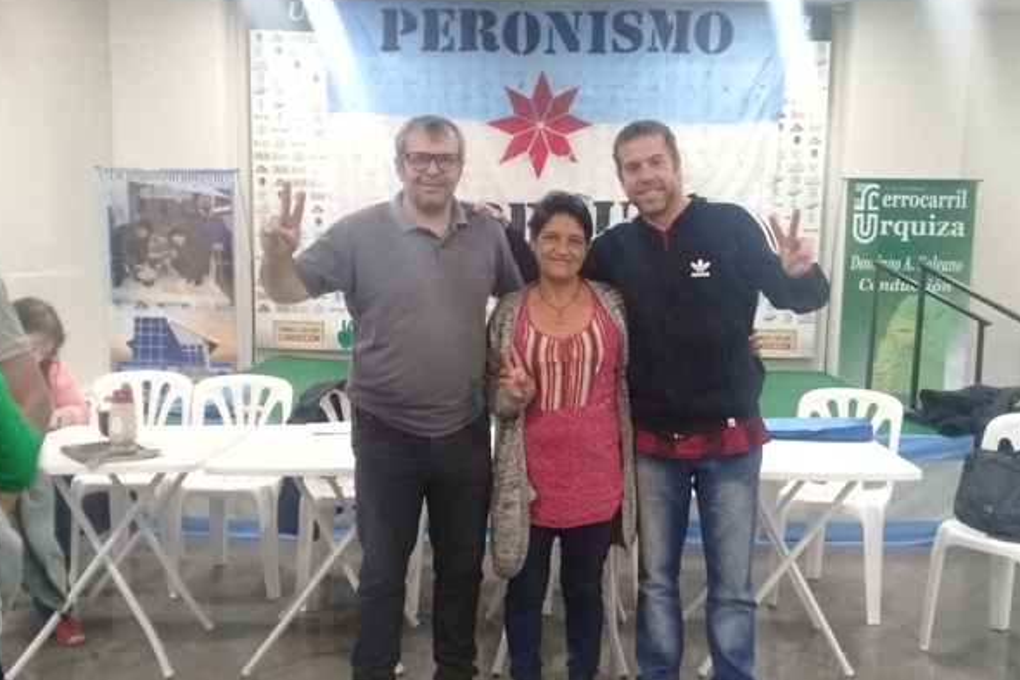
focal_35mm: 35
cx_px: 527
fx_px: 991
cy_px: 362
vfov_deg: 37.8
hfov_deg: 54.4
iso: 250
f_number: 2.2
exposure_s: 1/15
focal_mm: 3.3
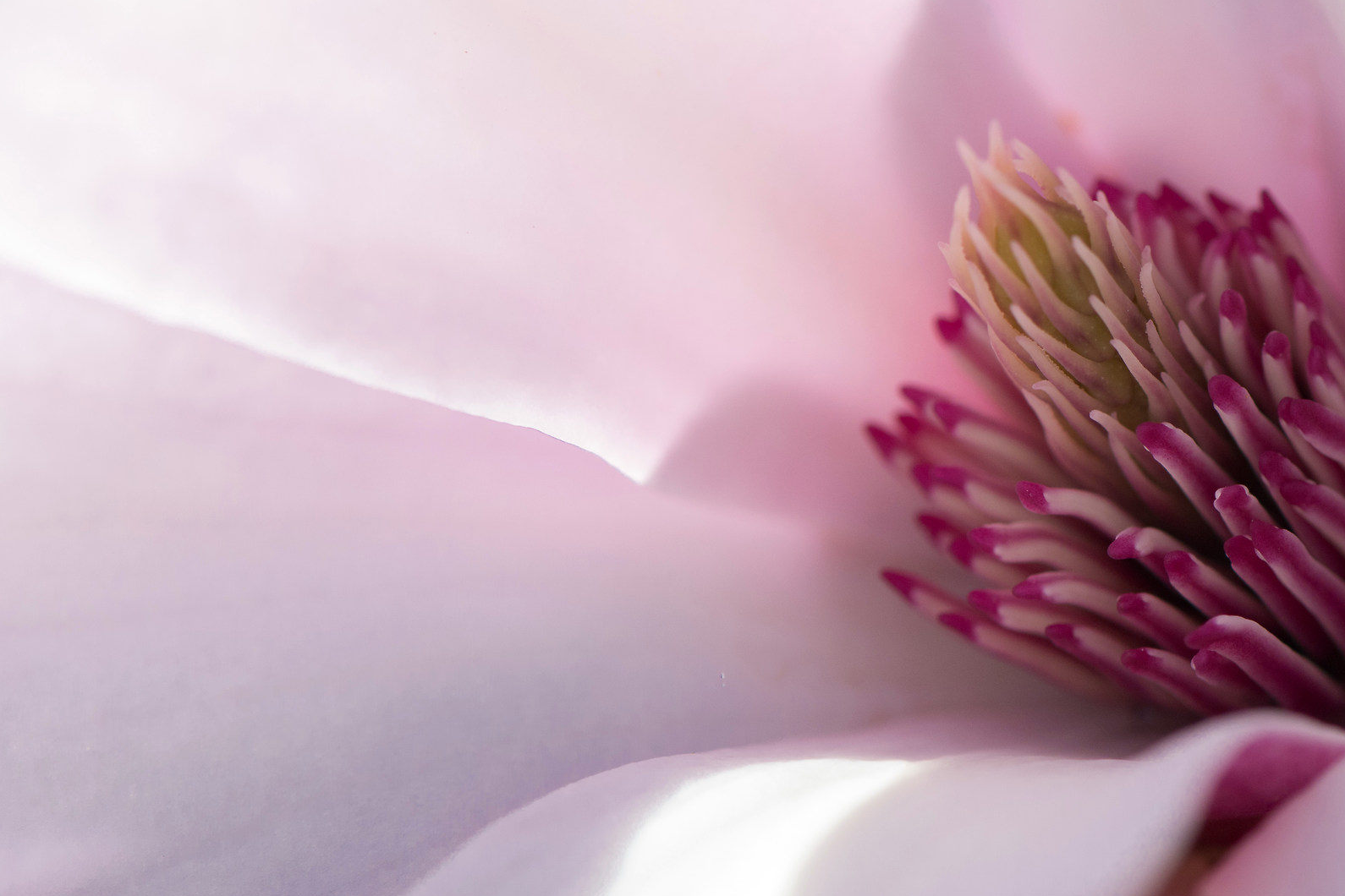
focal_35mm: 238
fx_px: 8882
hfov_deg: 8.6
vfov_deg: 5.8
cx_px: 1014
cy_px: 263
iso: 400
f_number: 7.1
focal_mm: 105
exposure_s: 1/800
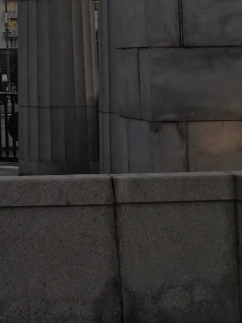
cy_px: -55
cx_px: -80
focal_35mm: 130
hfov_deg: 11.1
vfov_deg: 14.7
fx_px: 1213
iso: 50
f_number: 2
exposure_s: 1/1967
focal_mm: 8.72
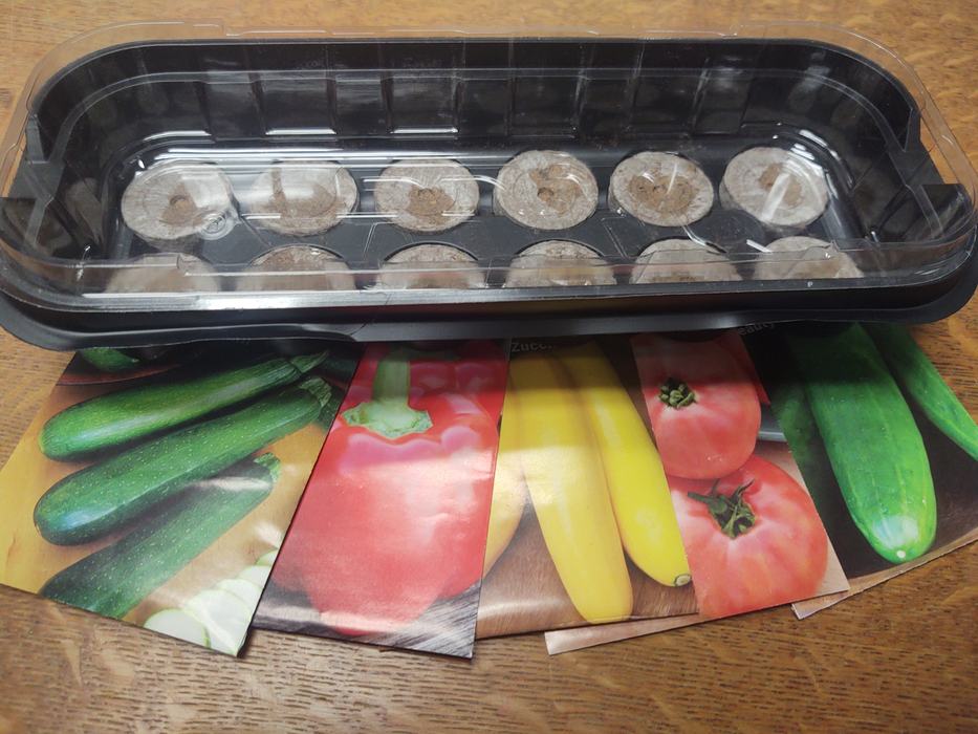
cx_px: 489
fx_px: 763
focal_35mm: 27
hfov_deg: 65.3
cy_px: 367
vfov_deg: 51.4
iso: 163
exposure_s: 1/60
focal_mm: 4.75
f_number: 1.7
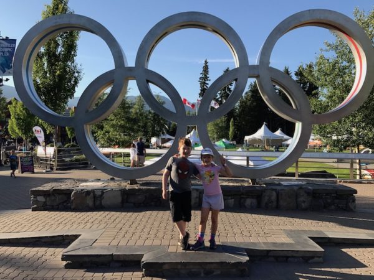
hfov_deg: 63.4
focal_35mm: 28
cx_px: 187
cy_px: 140
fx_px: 303
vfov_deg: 49.7
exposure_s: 1/1259
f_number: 1.8
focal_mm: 3.99
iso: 20
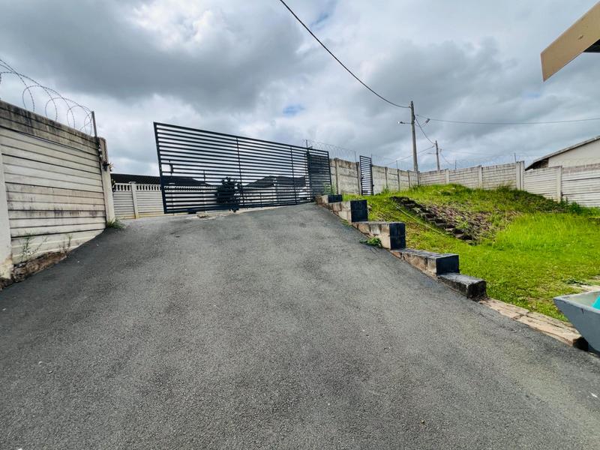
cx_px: 300
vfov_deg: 89.9
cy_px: 225
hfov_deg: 106.2
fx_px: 225
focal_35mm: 13
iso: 32
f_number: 1.8
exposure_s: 1/1119
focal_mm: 1.57
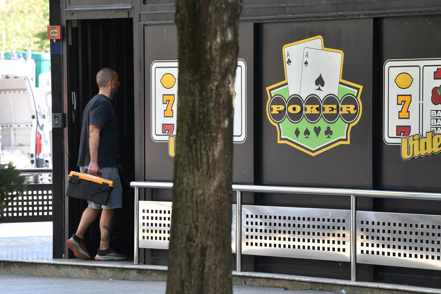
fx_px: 2450
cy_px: 147
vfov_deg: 6.9
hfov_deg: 10.3
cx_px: 220
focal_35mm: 200
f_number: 7.1
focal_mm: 200
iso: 640
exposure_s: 1/160
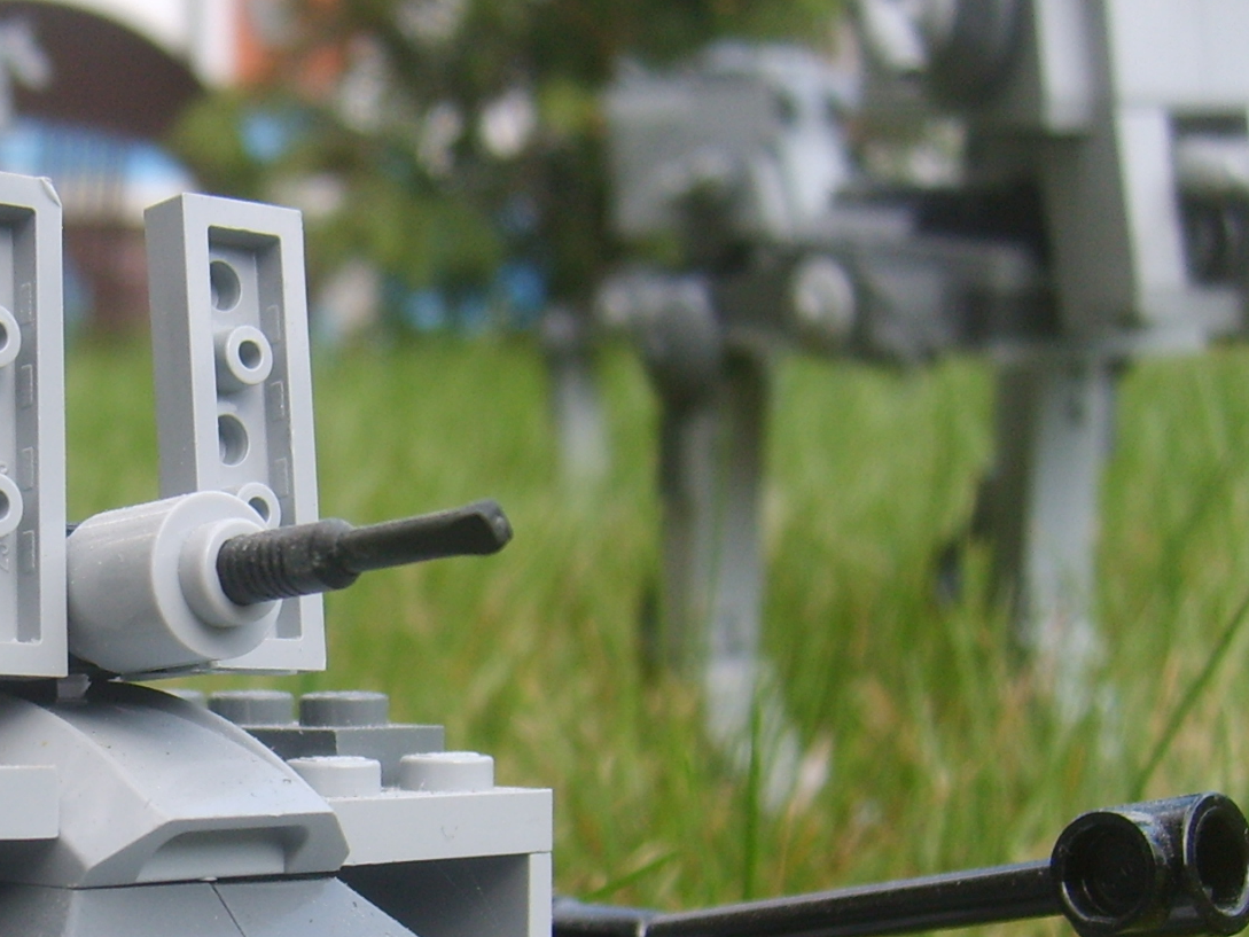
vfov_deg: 19.9
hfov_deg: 25.7
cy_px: 770
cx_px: 88
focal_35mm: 73
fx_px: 2634
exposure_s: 1/250
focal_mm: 5.8
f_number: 2.8
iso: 50
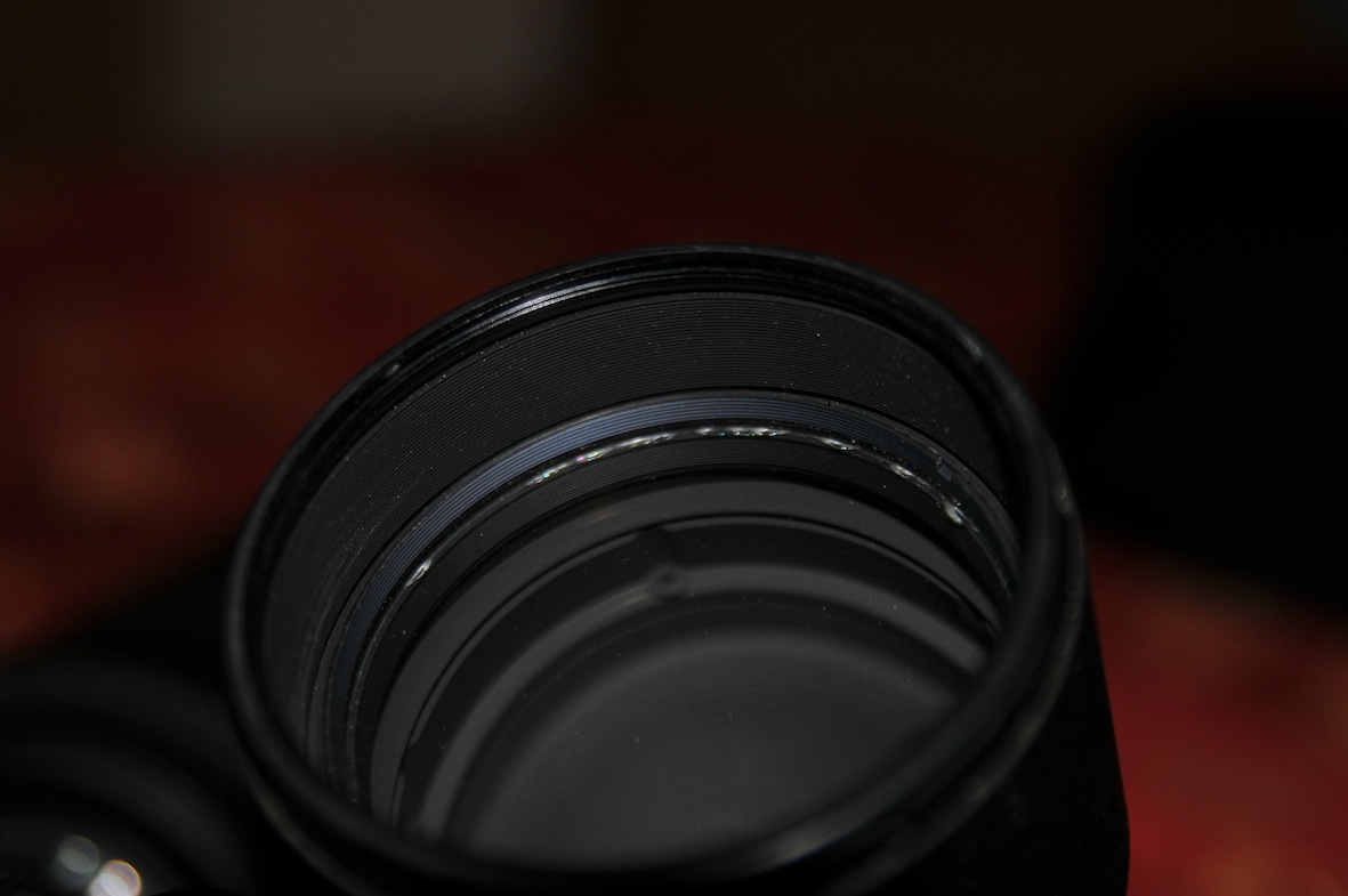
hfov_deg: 22.6
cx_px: 674
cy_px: 448
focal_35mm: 90
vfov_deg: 15.2
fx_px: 3367
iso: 200
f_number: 3.5
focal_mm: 60
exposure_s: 1/60
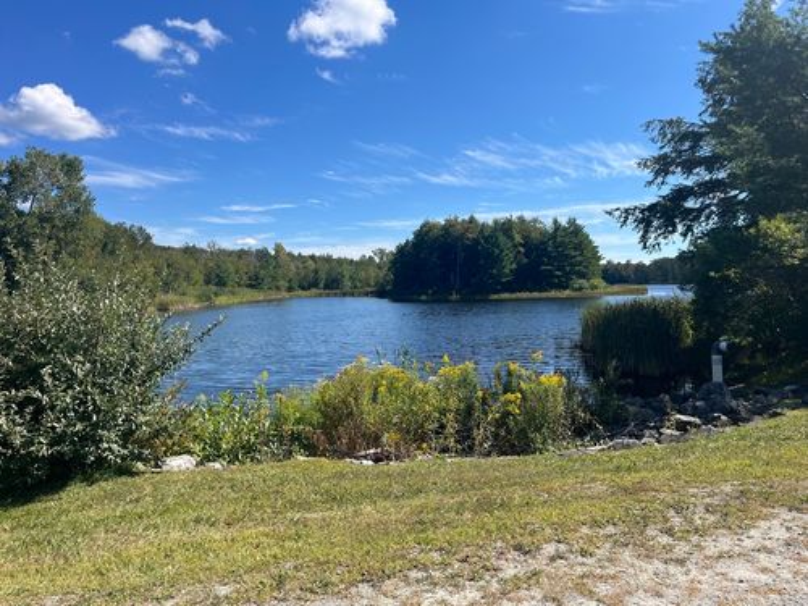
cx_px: 404
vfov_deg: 53.1
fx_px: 607
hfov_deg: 67.3
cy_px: 303
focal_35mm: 26
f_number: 1.6
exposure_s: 1/3311
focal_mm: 5.1
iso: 50
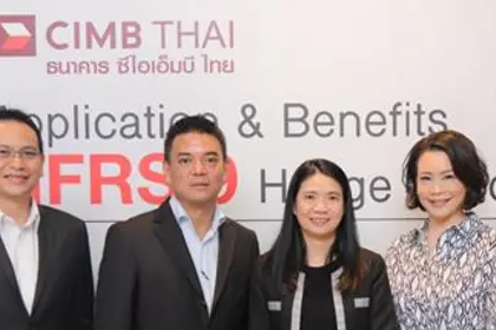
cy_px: 279
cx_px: 302
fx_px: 895
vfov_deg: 20.6
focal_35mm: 65
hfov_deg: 30.9
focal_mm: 35
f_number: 4
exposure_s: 1/80
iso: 1600
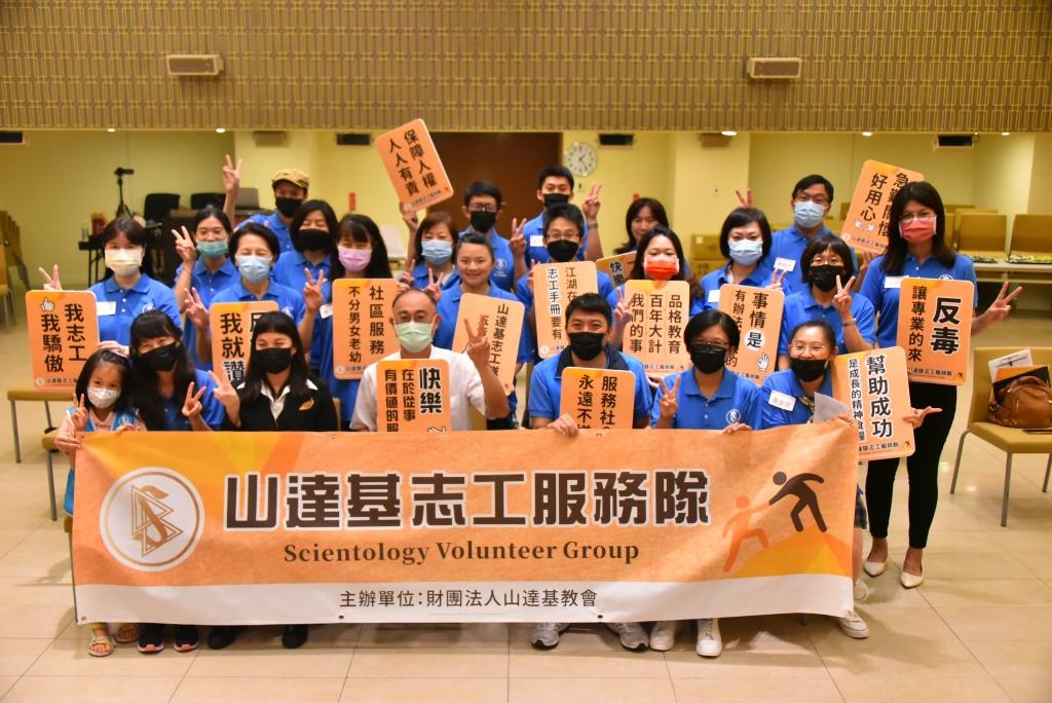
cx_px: 526
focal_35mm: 36
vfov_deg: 36.9
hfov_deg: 53.1
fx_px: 1053
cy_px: 352
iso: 6400
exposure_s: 1/400
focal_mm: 36
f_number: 4
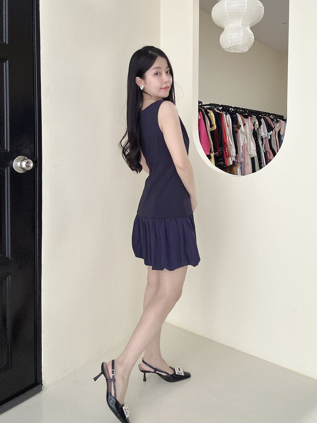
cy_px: 212
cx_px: 158
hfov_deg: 58.9
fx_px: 281
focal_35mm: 23
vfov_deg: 73.9
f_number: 1.9
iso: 100
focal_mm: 2.69
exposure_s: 1/60
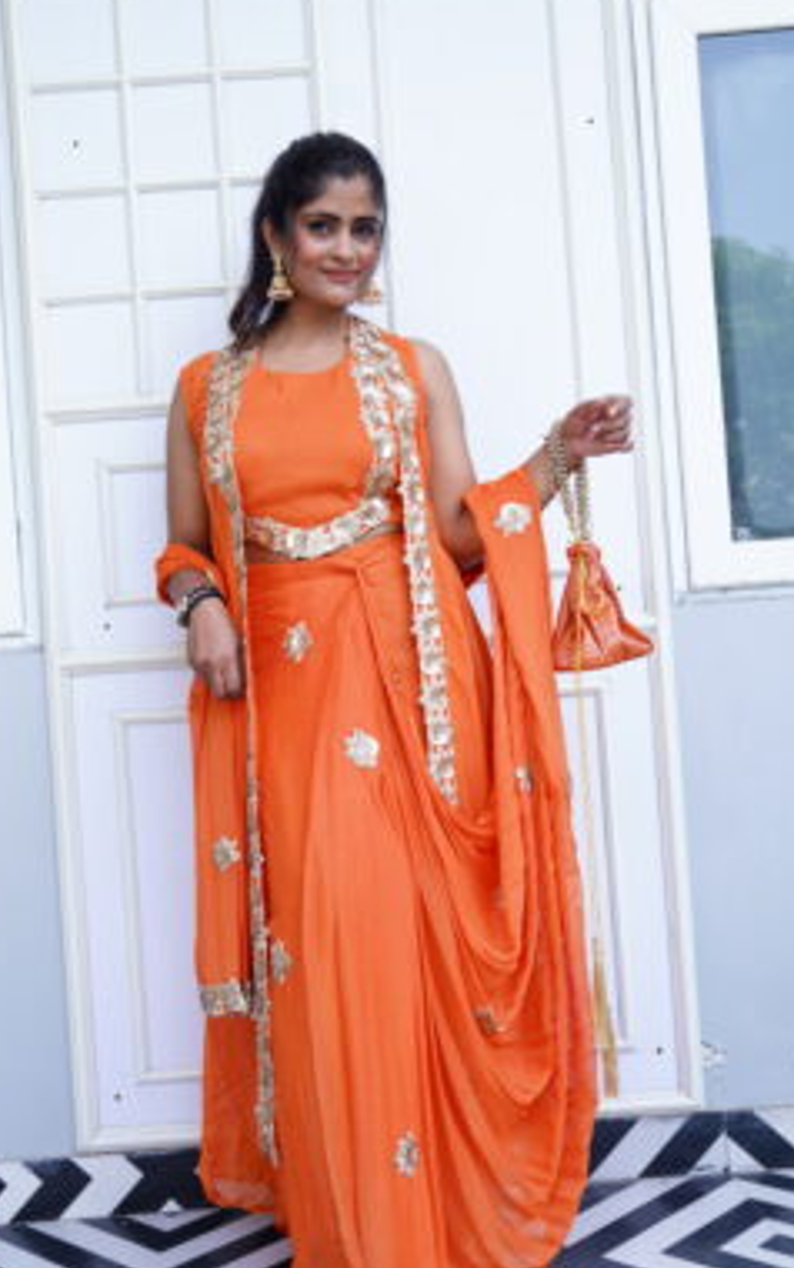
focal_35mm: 41
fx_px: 1417
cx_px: 347
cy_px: 647
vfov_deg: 48.2
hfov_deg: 31.3
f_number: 3.5
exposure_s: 1/160
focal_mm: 34
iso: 125
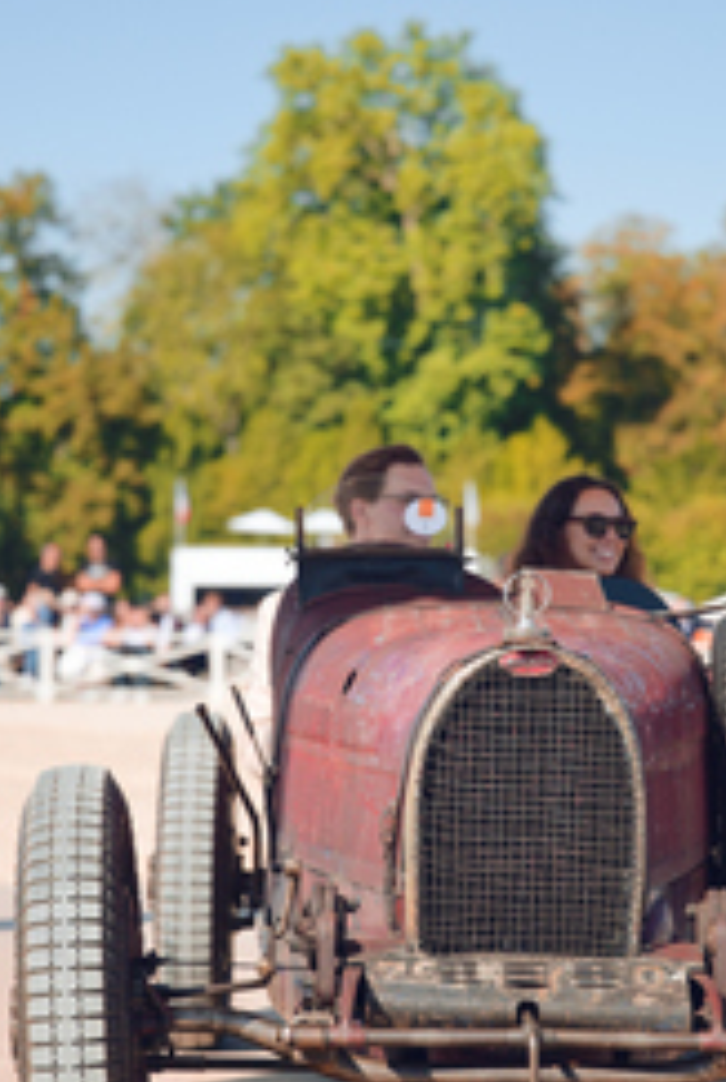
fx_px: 3464
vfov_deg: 17.8
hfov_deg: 12.0
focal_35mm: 115
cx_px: 452
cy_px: 606
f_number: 2.8
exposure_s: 1/640
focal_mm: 70
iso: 100
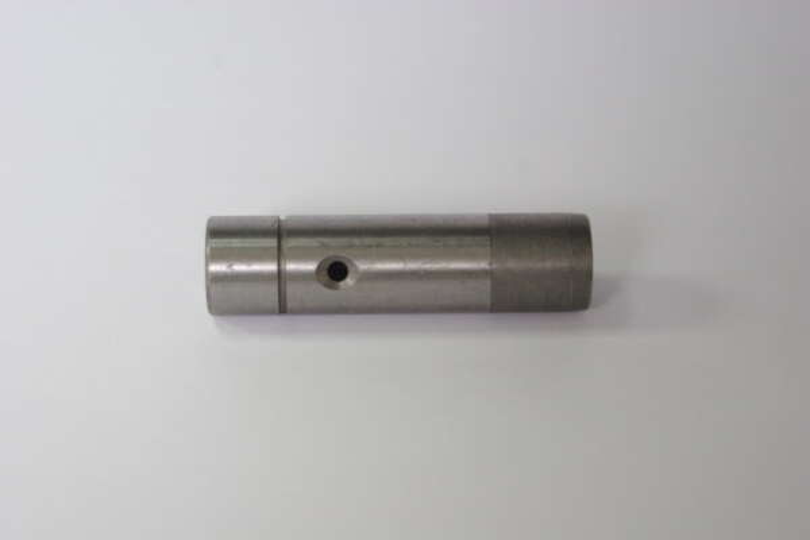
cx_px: 405
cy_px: 270
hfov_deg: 20.0
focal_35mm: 102
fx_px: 2295
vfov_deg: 13.4
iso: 800
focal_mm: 68
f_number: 8
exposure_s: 1/15
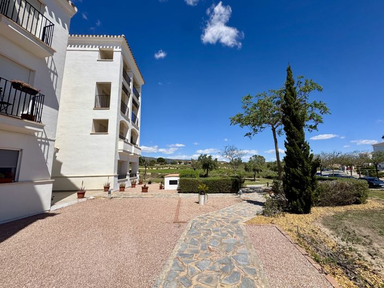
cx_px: 192
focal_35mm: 14
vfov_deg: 85.6
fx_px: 155
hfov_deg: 102.1
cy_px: 144
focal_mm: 2.22
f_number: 2.2
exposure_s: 1/2985
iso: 50
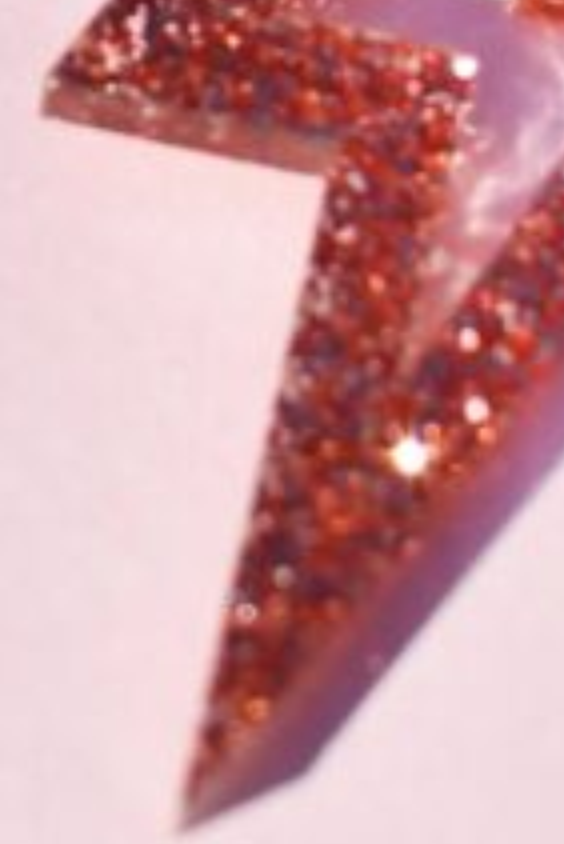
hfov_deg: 4.2
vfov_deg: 6.3
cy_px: -630
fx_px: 7577
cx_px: -144
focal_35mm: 323
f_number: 4.5
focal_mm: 35
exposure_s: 1/2500
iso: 250
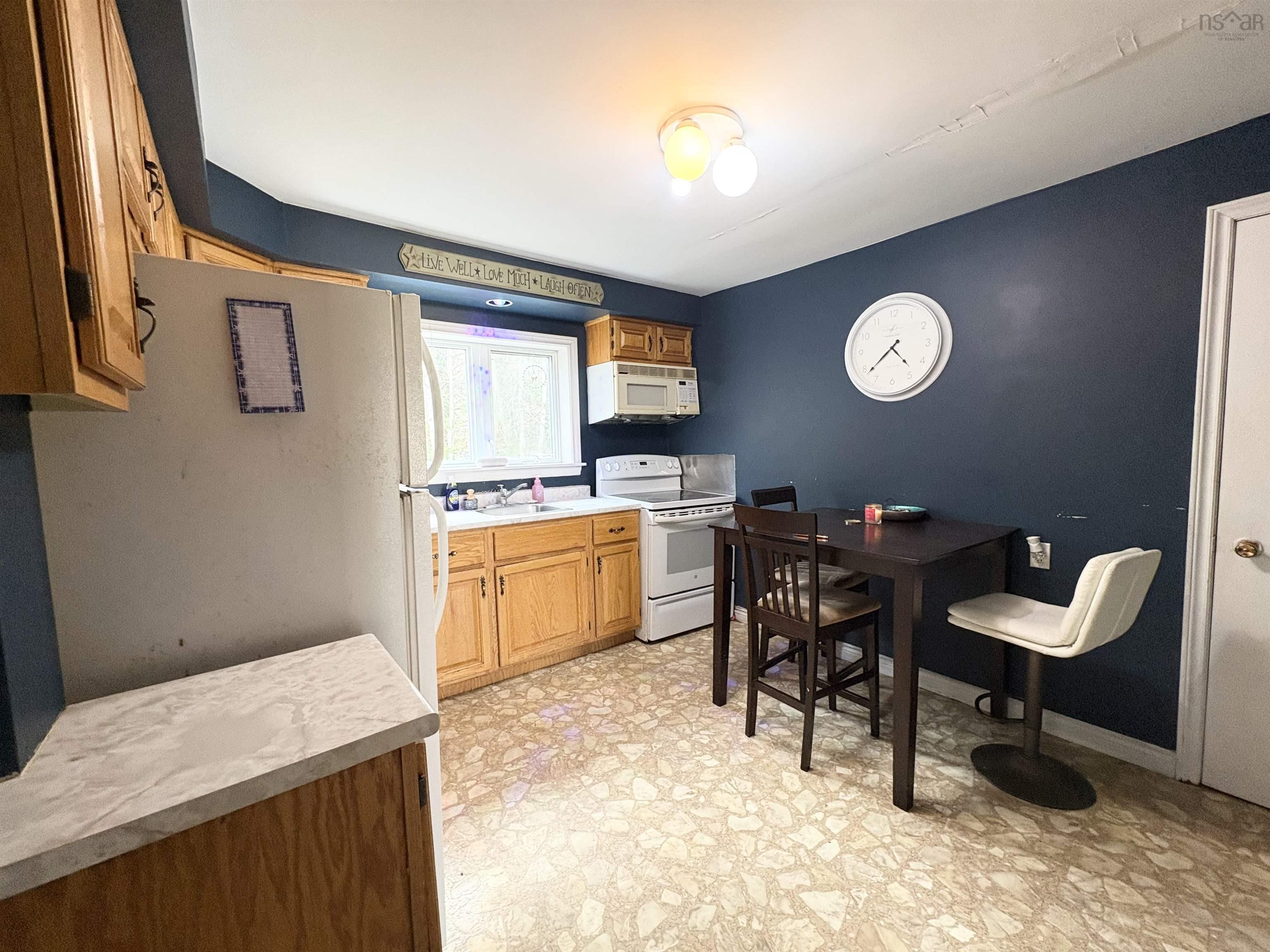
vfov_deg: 85.7
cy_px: 476
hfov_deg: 102.1
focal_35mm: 14
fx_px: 514
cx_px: 635
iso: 320
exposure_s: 1/60
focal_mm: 2.22
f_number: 2.2
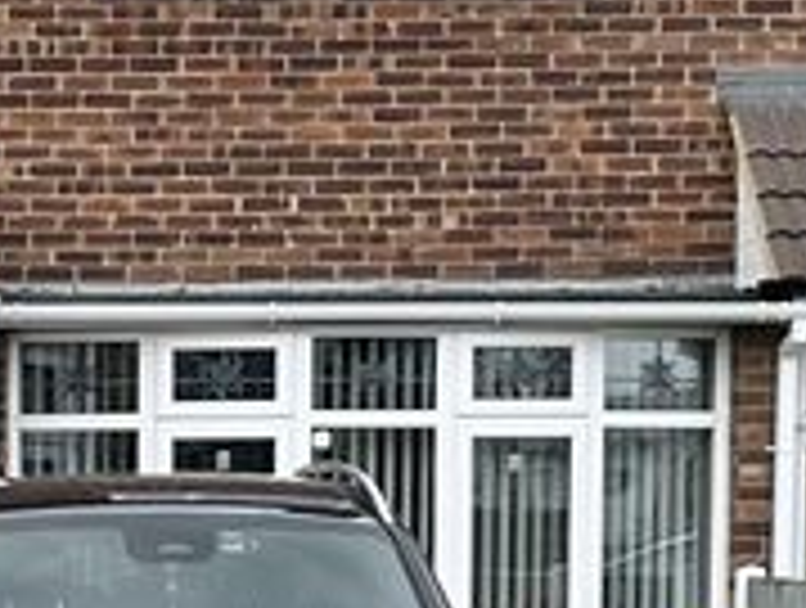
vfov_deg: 10.7
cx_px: -203
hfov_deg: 13.9
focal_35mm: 137
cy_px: 662
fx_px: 3196
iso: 80
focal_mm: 6.86
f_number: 1.78
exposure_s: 1/1357
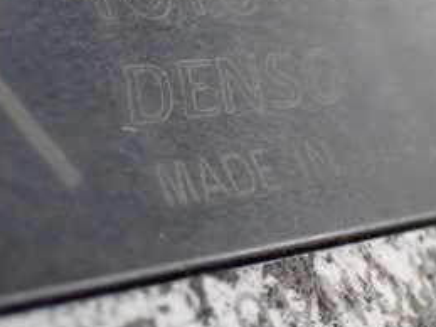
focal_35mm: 109
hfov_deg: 18.0
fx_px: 1372
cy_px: 3
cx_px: 140
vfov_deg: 13.4
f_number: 3.1
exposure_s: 1/50
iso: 2500
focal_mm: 8.4
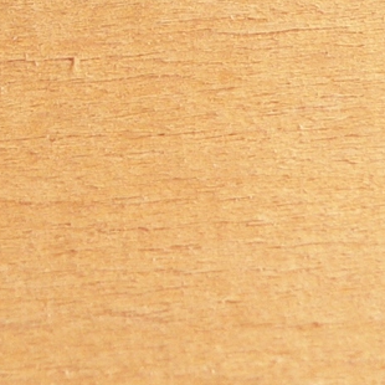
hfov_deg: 11.8
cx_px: 73
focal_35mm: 148
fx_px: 1862
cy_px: -209
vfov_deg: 11.3
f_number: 2.8
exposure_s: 1/80
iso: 100
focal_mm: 6
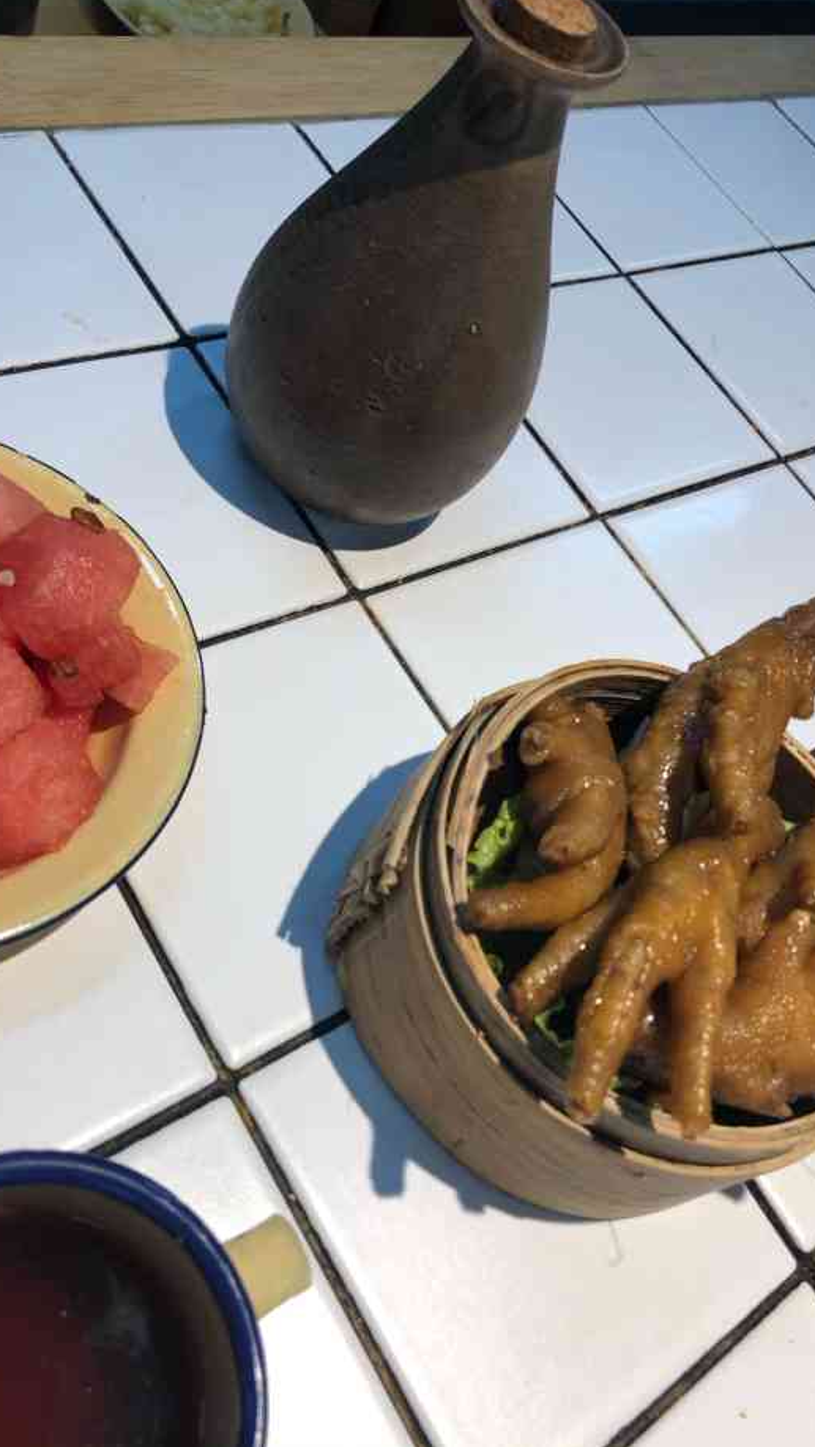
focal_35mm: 31
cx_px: 353
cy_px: 716
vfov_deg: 62.6
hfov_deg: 37.7
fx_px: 1190
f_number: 1.8
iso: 25
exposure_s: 1/33
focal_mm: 3.99
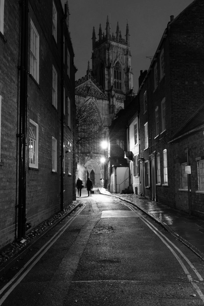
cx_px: 102
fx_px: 297
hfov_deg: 37.9
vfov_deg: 54.4
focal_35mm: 35
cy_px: 153
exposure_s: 1/2
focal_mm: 23
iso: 12800
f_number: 8
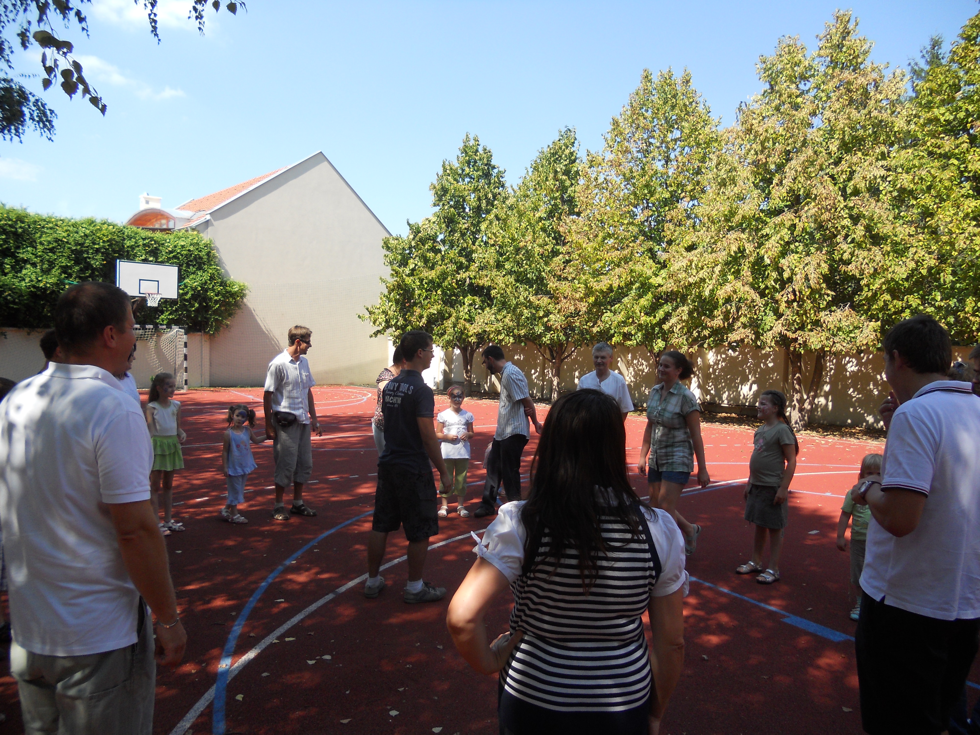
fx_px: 764
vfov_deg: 51.4
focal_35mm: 27
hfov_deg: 65.3
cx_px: 490
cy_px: 368
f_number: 3.2
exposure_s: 1/400
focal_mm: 4.9
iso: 80
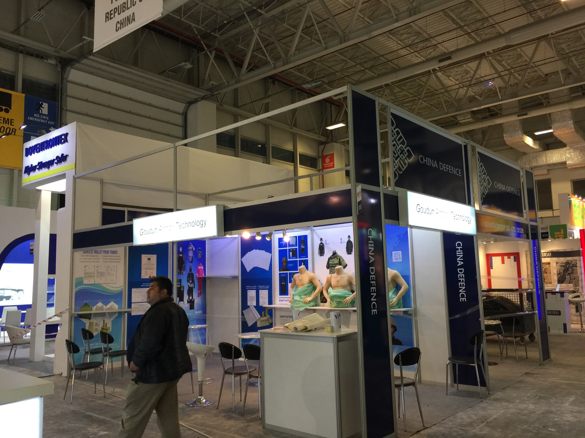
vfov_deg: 48.2
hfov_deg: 61.7
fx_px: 490
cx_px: 292
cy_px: 219
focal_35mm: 29
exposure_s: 1/30
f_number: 2.2
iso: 50
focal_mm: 4.15
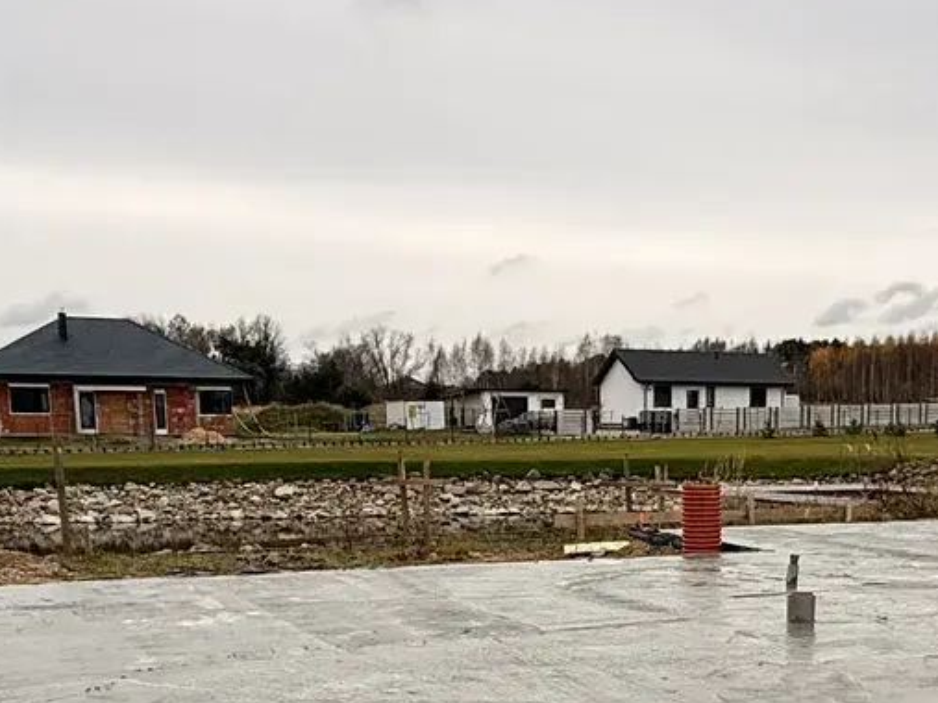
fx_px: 1436
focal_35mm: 53
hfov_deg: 35.2
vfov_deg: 26.2
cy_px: 690
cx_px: 729
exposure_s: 1/613
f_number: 2.2
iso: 50
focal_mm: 2.22
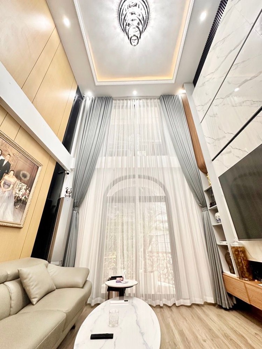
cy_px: 174
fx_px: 141
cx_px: 131
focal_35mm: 14
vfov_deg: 102.1
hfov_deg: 85.7
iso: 320
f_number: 2.2
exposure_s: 1/77
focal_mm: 2.22
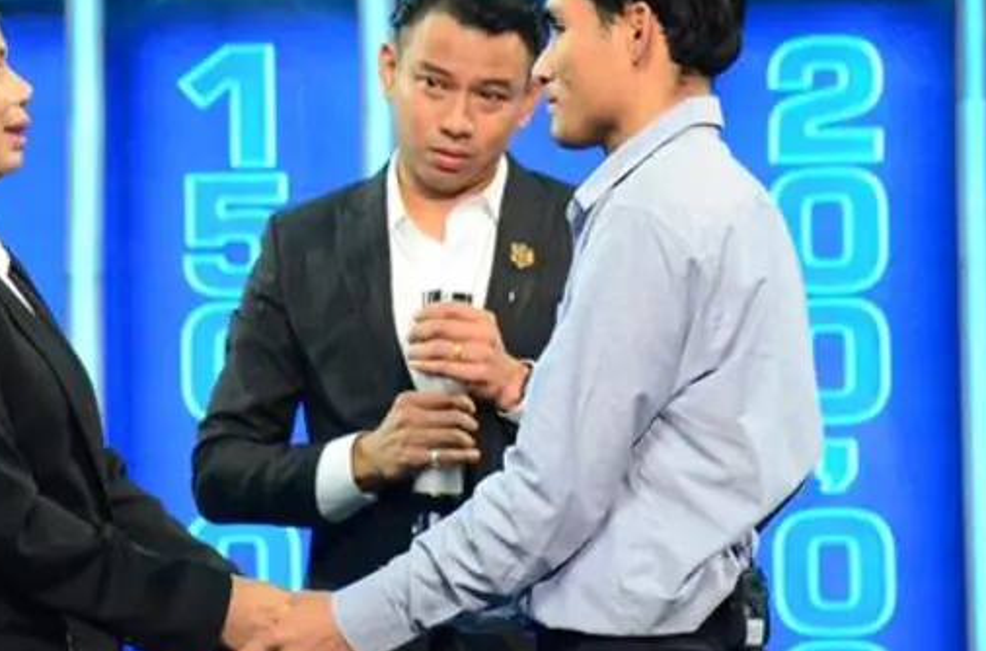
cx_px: 296
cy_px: 265
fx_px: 8846
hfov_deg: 6.4
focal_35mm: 324
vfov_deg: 4.2
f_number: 5.6
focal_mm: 140
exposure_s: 1/250
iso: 5000
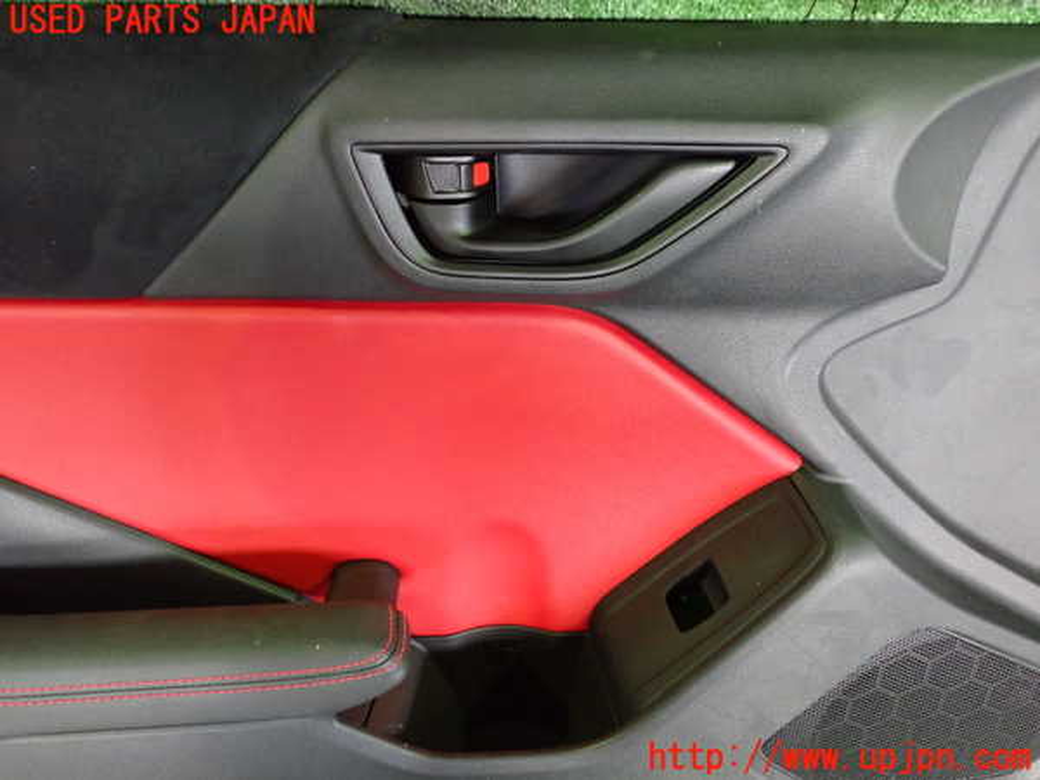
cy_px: 390
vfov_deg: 46.8
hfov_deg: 60.0
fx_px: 901
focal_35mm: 30
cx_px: 520
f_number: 2.3
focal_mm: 5.4
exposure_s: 1/30
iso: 800
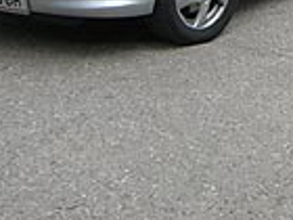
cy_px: -130
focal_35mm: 130
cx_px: 287
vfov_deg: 10.9
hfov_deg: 14.9
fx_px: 1100
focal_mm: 6.2
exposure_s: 1/200
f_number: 4.3
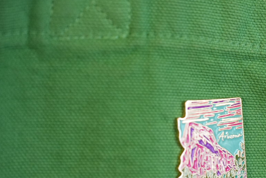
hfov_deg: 17.6
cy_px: 147
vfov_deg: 12.0
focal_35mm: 114
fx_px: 843
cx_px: 241
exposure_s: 1/160
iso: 1600
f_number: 5
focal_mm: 54
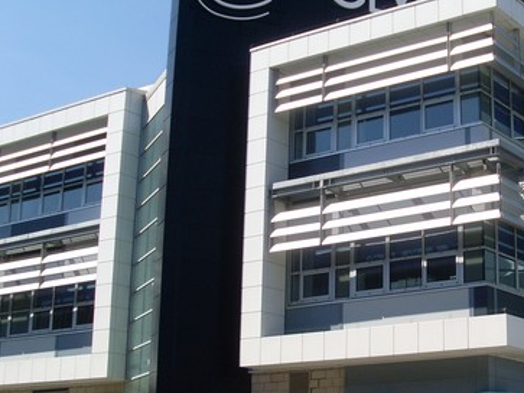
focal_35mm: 67
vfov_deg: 21.9
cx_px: 445
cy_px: 207
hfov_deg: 28.2
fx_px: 1014
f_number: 7.7
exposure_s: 1/250
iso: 80
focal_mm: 6.3
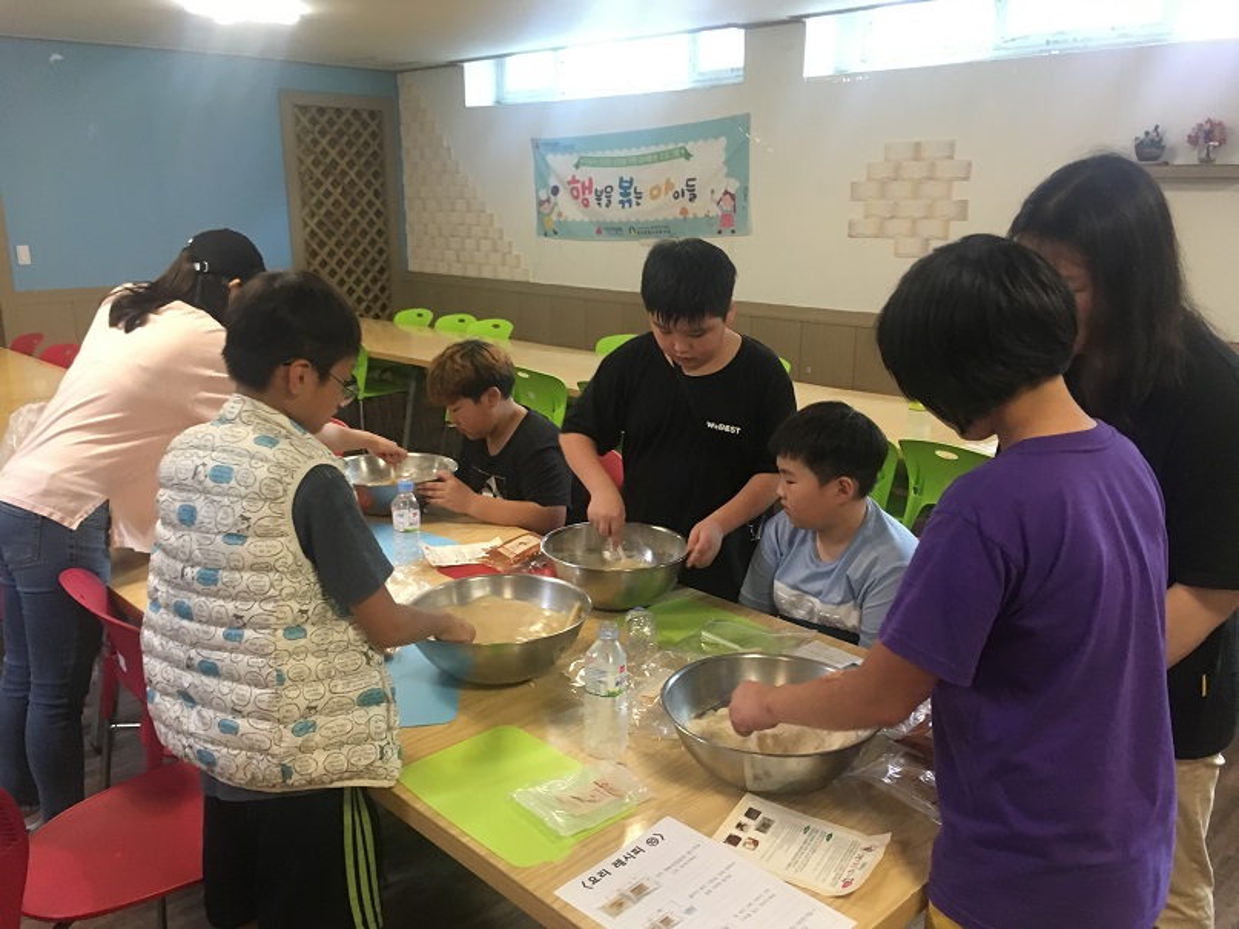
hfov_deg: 61.7
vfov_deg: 48.2
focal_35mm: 29
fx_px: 1038
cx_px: 620
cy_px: 464
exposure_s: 1/24
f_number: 2.2
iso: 200
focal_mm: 4.15
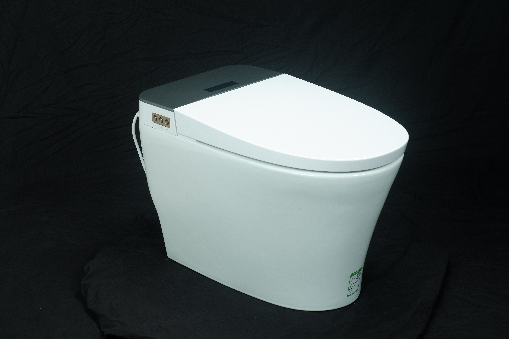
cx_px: 254
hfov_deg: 31.0
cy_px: 170
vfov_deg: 20.9
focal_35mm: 65
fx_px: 919
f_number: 9
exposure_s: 1/125
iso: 200
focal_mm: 43.4
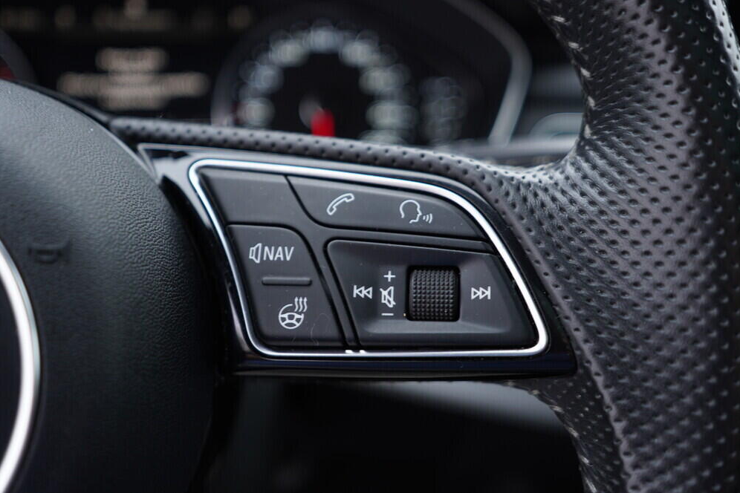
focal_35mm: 37
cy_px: 241
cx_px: 367
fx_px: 760
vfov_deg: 35.9
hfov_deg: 51.9
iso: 200
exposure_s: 1/40
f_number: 2.8
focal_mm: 24
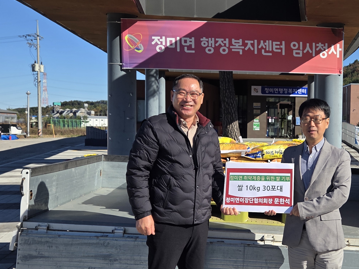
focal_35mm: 46
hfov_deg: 40.5
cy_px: 142
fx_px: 477
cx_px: 251
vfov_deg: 31.5
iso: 80
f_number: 1.8
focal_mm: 5.4
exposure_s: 1/5545
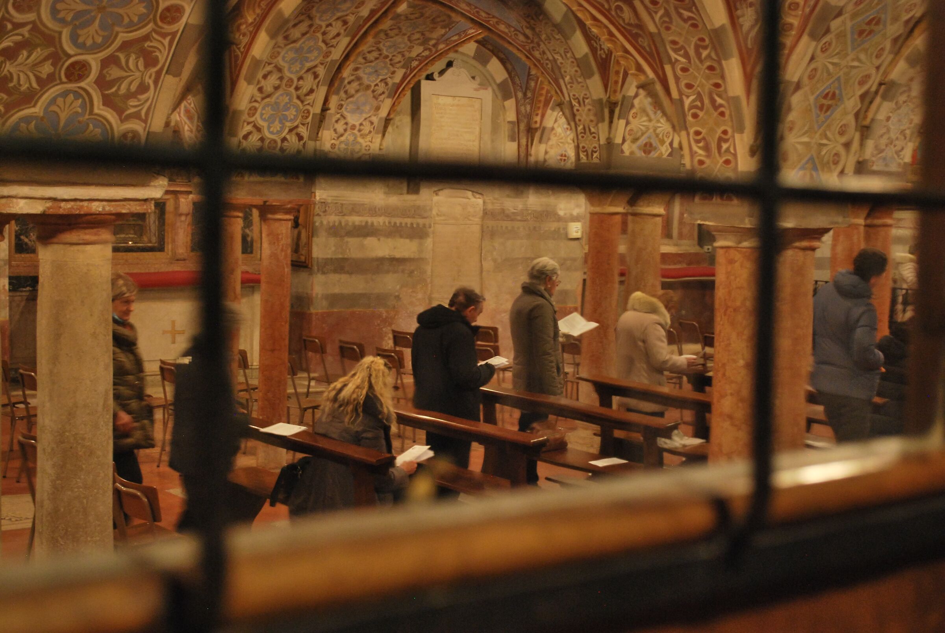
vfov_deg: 25.1
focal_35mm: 54
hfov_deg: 36.8
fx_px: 1419
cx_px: 472
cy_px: 316
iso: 800
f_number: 5.3
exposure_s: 1/5
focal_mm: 36
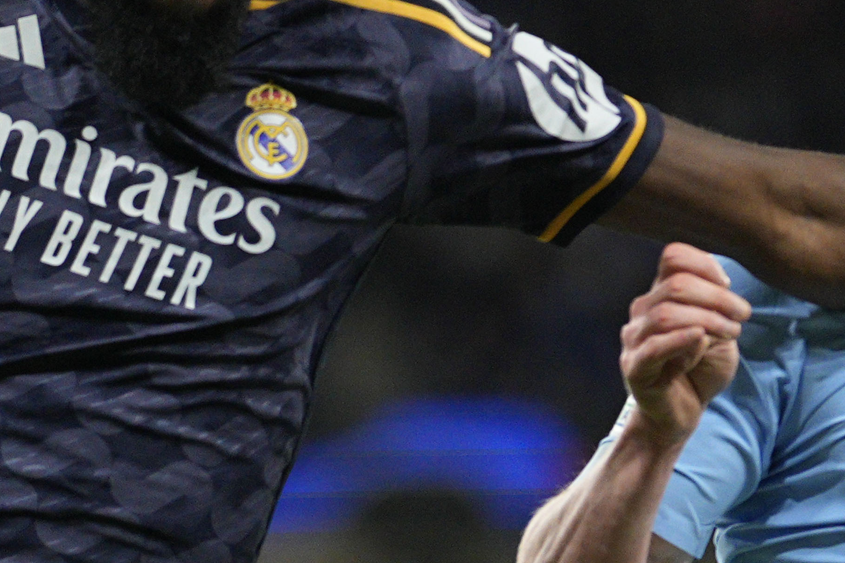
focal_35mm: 644
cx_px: 331
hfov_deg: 3.2
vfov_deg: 2.1
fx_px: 15114
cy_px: 905
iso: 1600
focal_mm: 135
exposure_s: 1/2500
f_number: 1.8
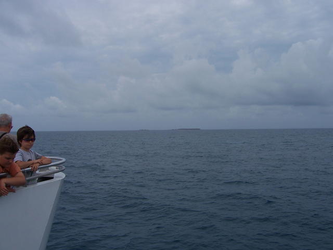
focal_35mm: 36
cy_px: 125
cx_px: 166
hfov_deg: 51.4
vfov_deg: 39.7
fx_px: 346
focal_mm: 6
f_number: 4.8
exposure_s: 1/1000
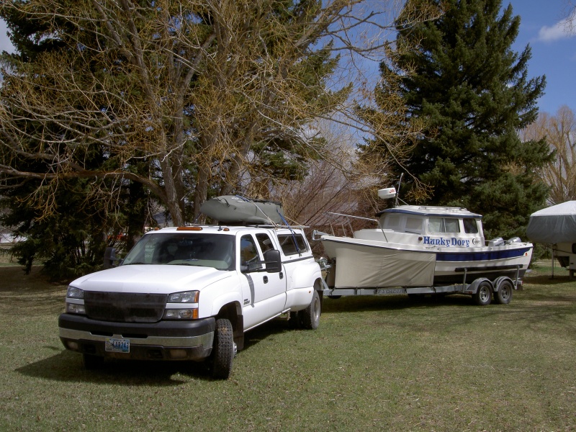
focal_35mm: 39
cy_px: 216
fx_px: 649
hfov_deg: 47.9
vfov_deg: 36.8
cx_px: 288
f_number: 4.7
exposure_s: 1/800
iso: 50
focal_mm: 8
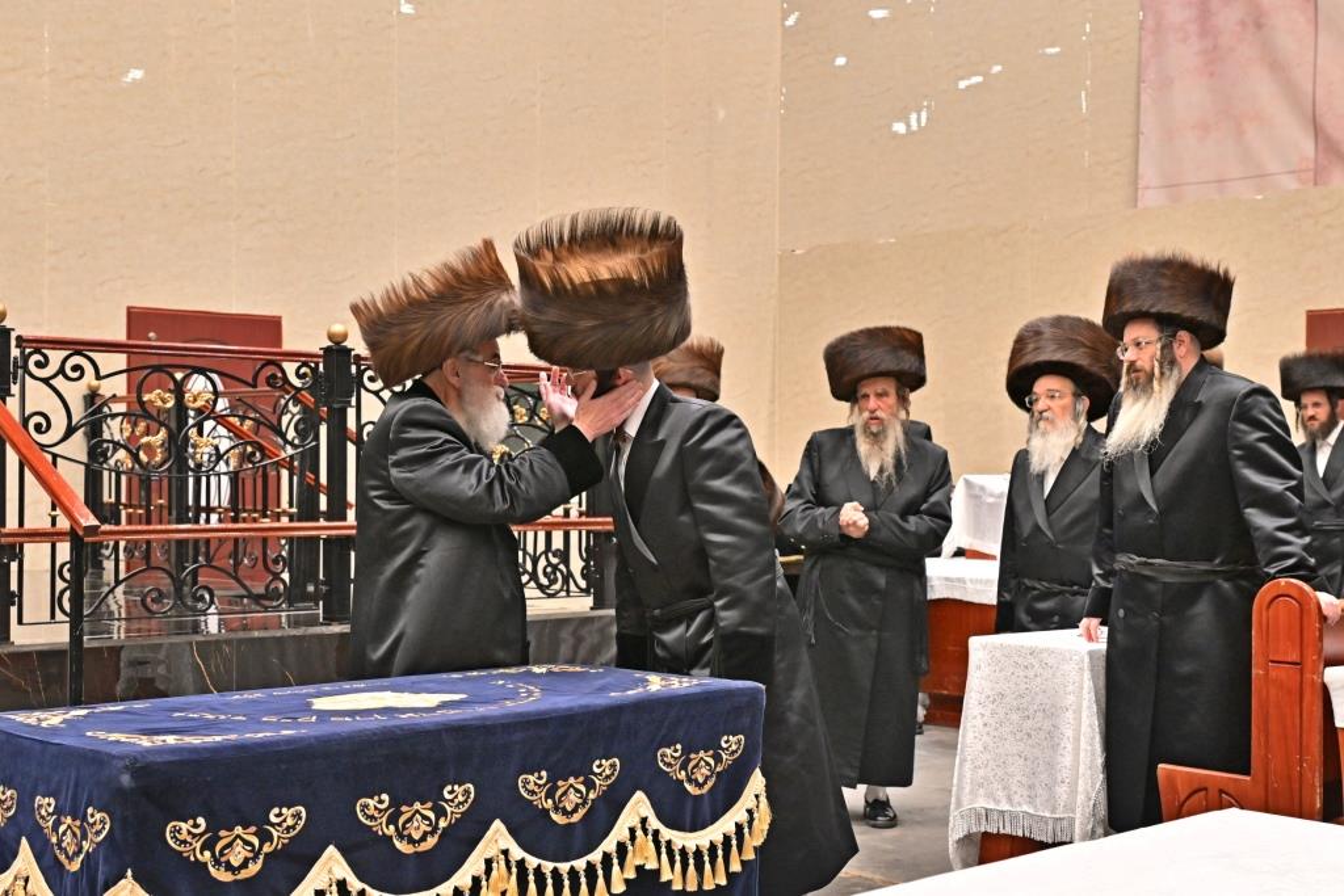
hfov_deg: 42.7
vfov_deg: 29.3
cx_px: 672
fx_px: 1717
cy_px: 448
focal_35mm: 46
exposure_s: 1/400
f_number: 4
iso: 1250
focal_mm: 31
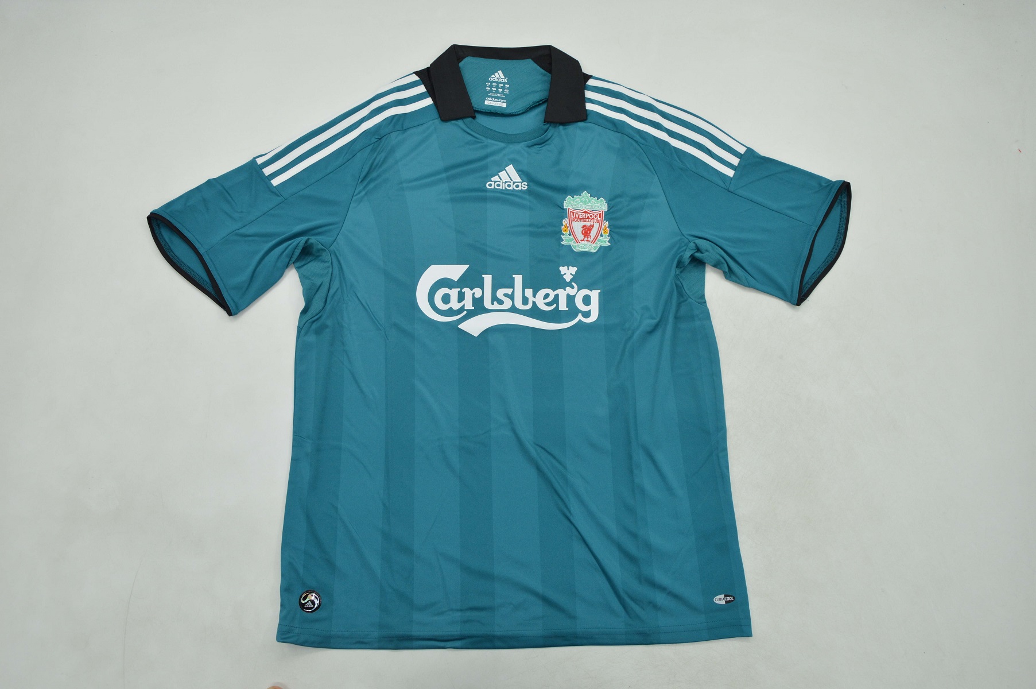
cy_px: 344
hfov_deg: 59.5
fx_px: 906
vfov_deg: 41.6
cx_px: 518
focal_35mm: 32
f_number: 8
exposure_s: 1/200
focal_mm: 21
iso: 400
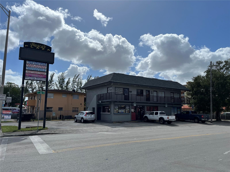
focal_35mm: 26
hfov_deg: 67.3
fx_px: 173
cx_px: 115
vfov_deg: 53.1
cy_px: 86
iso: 50
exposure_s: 1/9091
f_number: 1.6
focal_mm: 5.1
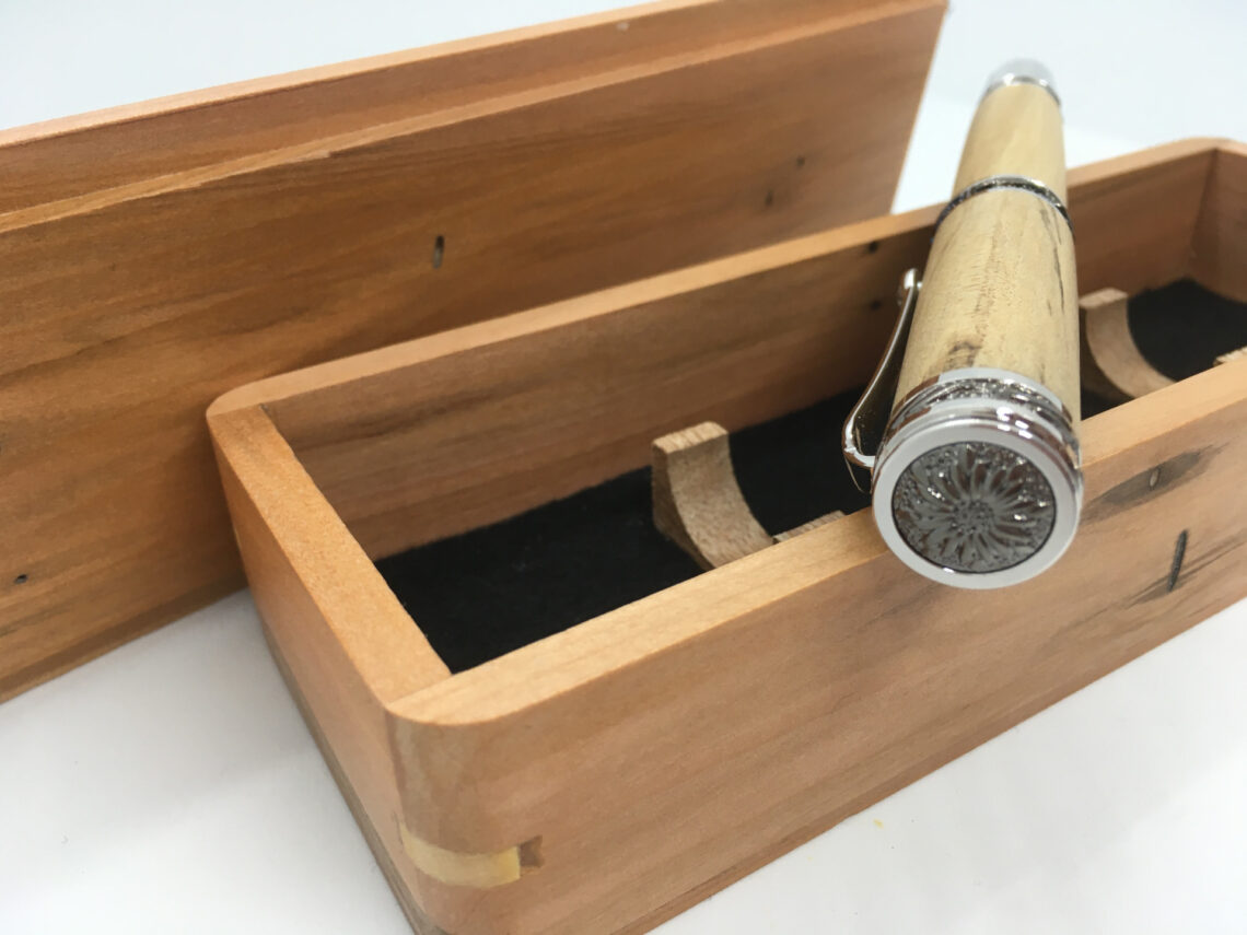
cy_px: 468
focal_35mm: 29
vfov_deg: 48.2
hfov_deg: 61.7
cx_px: 624
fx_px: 1045
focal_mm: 4.15
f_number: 2.2
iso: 25
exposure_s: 1/33
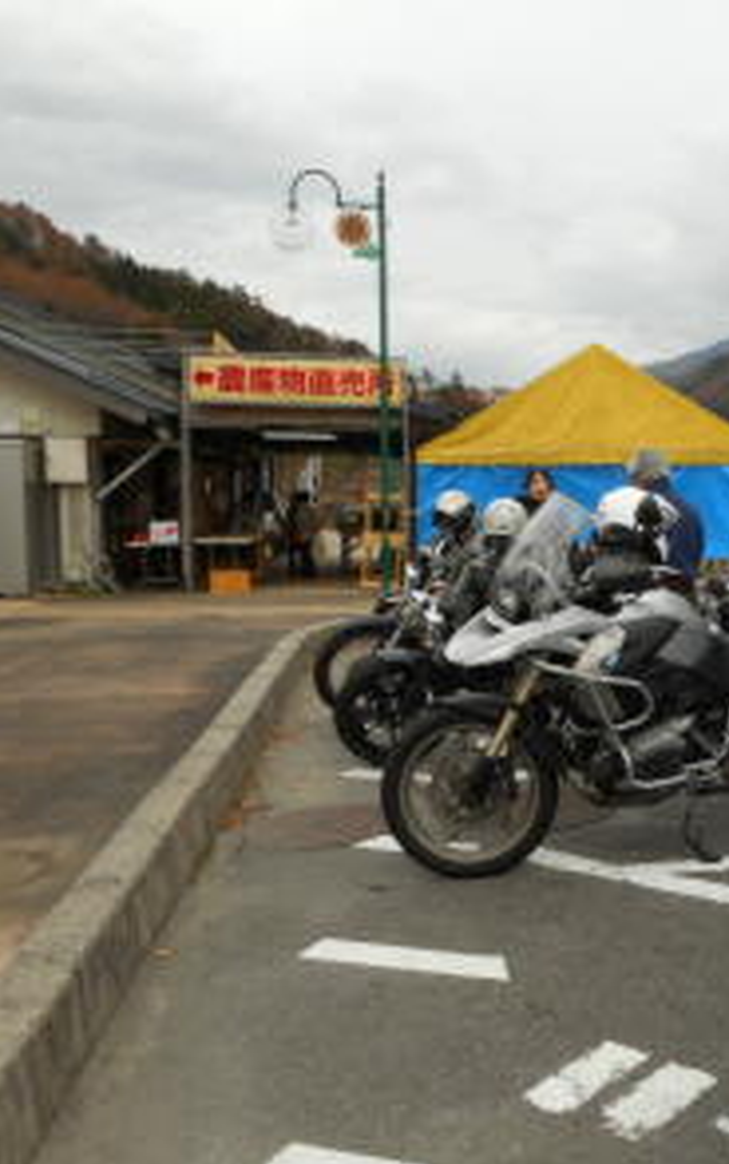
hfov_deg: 33.5
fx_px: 1143
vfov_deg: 54.0
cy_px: 590
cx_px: 654
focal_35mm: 36
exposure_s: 1/200
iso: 80
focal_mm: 4.5
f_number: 3.7
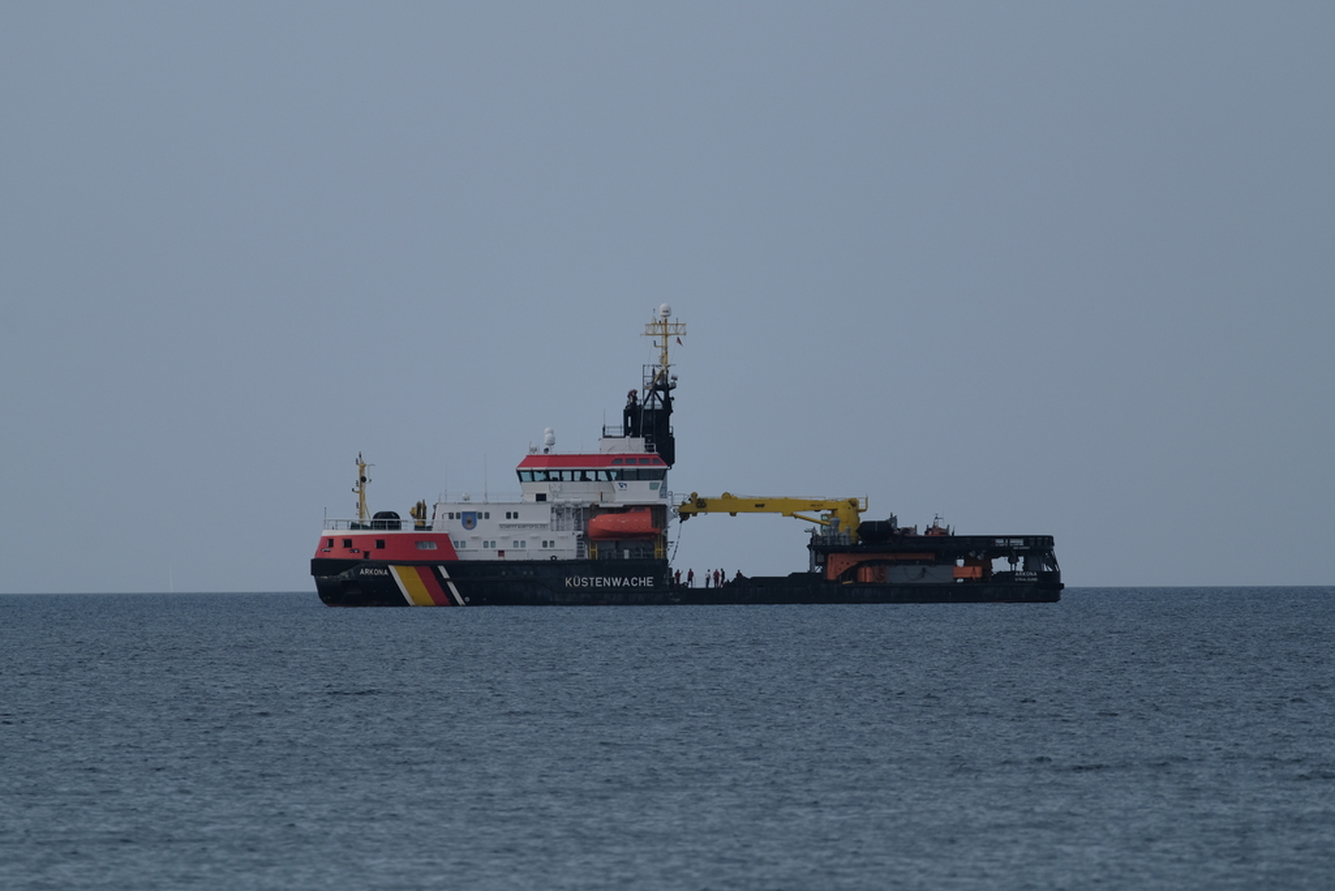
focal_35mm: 600
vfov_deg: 2.3
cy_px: 446
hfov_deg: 3.4
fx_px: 22252
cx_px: 668
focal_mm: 400
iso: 400
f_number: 6.3
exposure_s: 1/1000
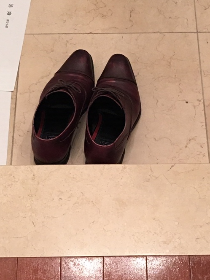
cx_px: 118
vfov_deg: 22.1
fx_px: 712
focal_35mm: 88
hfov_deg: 16.8
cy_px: 194
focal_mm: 4.15
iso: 64
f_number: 2.2
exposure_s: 1/15
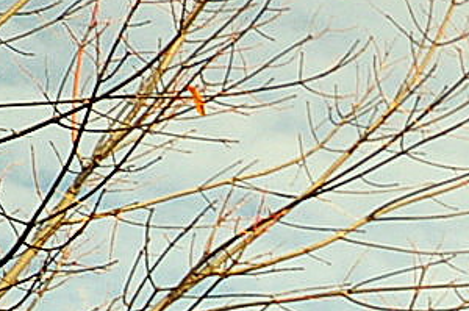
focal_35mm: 150
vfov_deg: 8.8
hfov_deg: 9.6
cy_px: 503
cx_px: 1532
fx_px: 1951
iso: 640
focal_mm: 14
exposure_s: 1/1600
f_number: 5.6
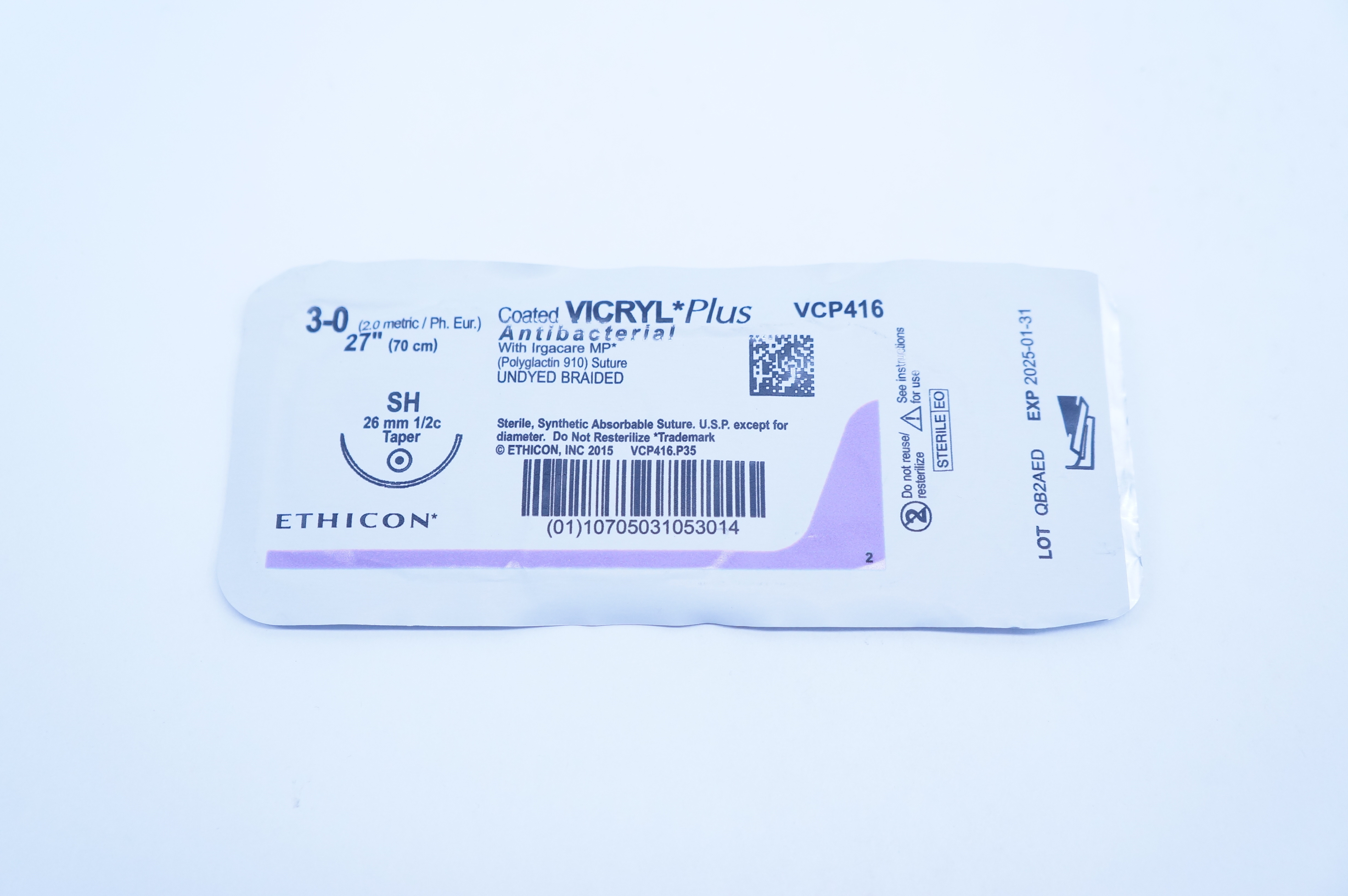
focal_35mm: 44
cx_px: 674
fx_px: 1627
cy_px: 448
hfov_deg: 45.0
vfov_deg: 30.8
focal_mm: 29
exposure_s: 1/250
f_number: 4.5
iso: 800
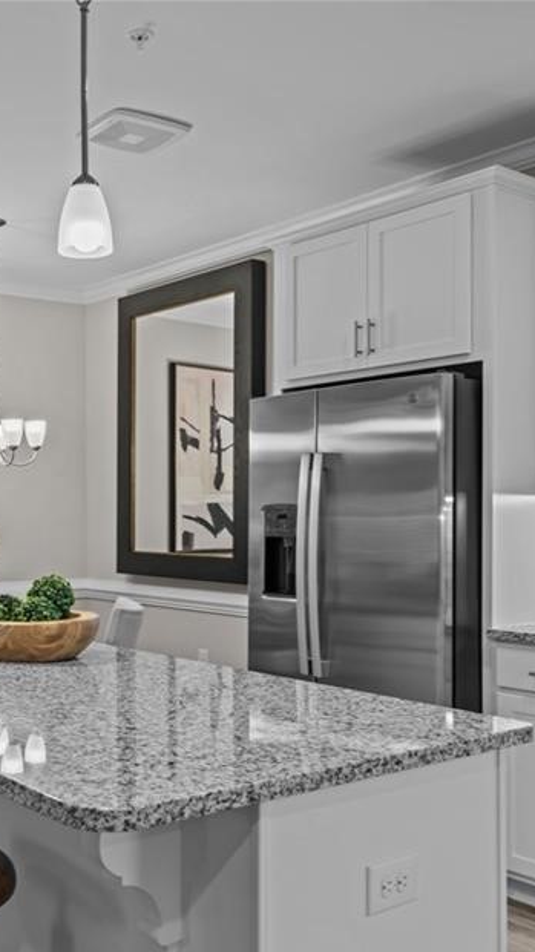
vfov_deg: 51.7
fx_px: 981
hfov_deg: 29.5
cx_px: 75
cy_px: 521
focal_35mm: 39
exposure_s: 1/3
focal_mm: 22.5
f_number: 8
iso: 500
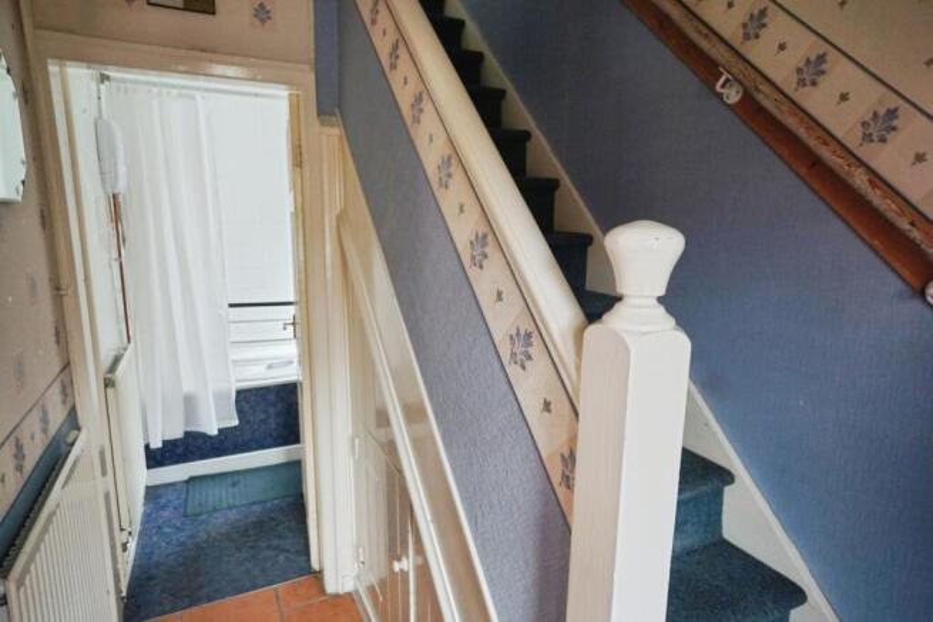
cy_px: 311
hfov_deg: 81.2
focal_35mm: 21
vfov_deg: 59.5
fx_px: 544
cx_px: 466
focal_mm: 14
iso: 1000
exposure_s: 1/160
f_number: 4
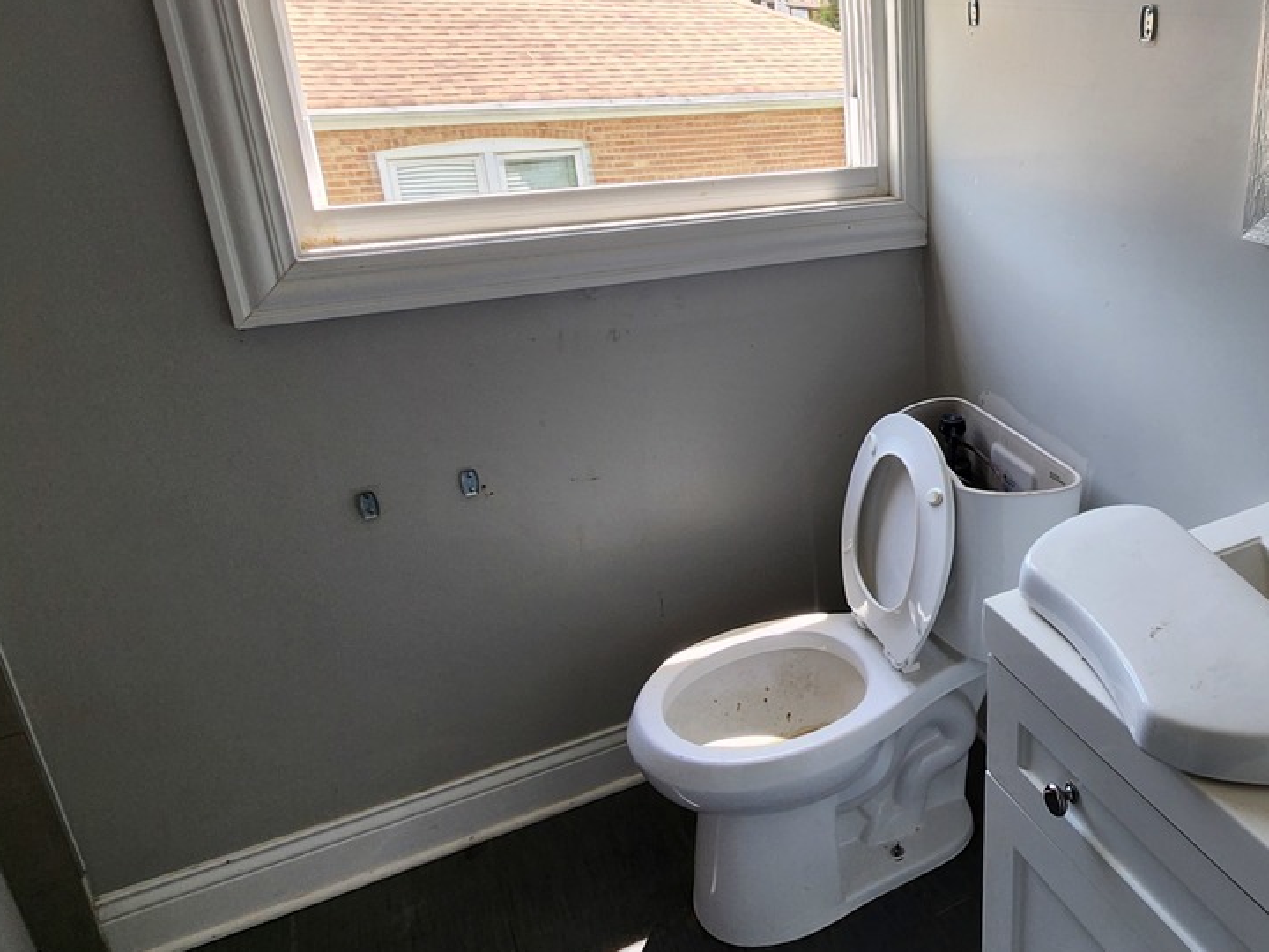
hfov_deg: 62.4
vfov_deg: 52.7
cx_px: 991
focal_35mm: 26
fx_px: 953
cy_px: 377
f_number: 2.2
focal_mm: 2.2
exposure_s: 1/122
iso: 50
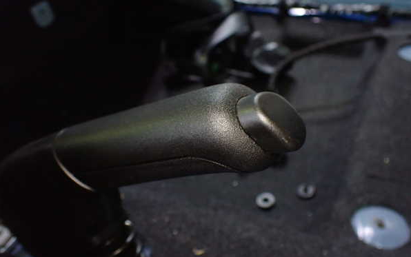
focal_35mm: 32
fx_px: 359
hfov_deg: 59.6
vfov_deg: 39.5
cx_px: 205
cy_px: 122
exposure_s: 1/50
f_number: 2.3
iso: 800
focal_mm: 5.4
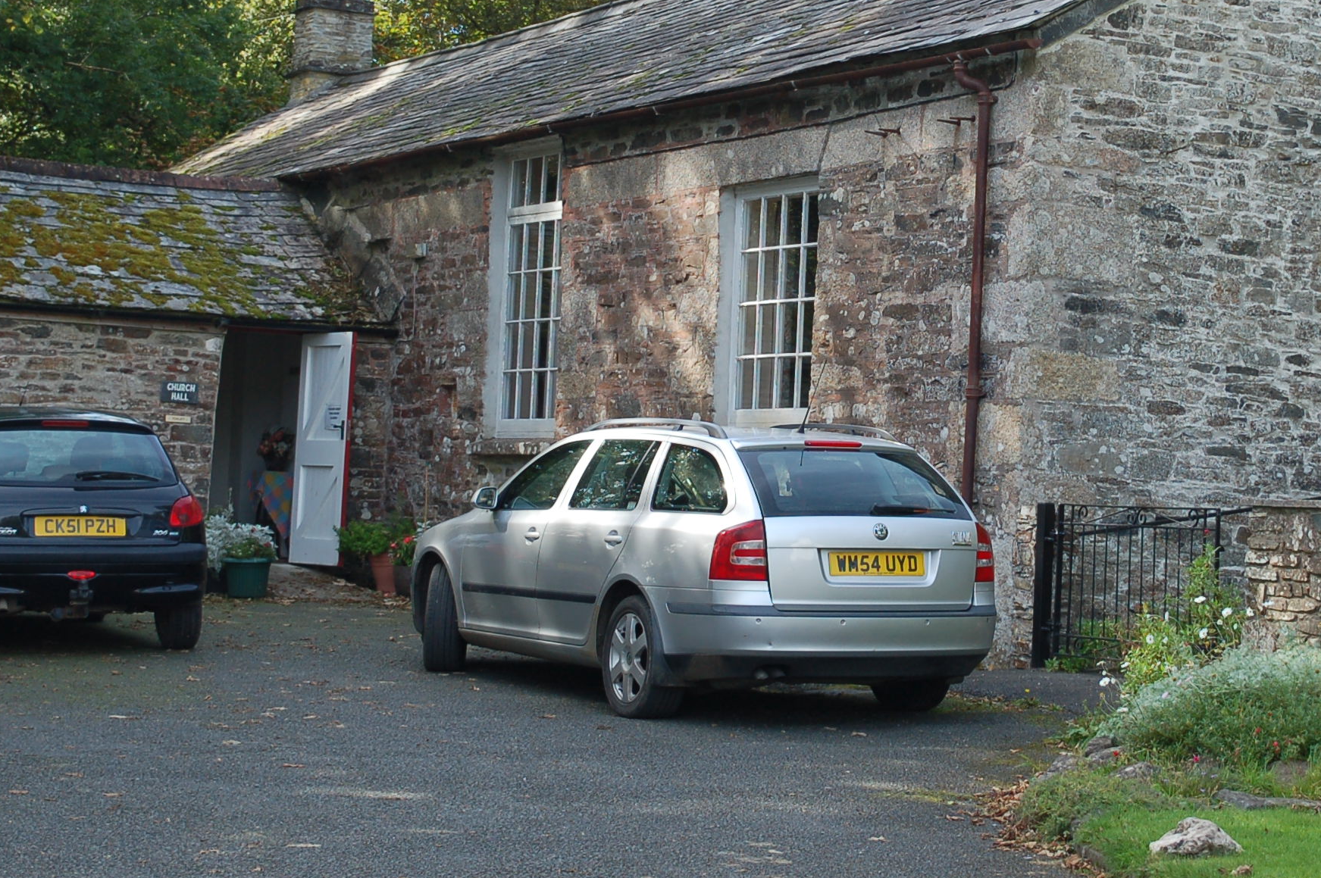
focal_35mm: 88
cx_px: 829
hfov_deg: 23.1
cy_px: 245
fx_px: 3226
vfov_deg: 15.5
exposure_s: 1/160
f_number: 6.3
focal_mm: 34
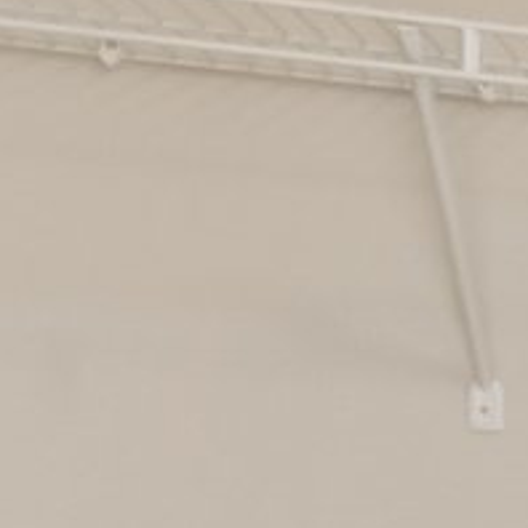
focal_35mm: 123
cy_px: 655
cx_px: 2296
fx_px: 2123
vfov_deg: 13.7
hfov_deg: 7.5
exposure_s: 1/6
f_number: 8
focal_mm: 14
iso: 500
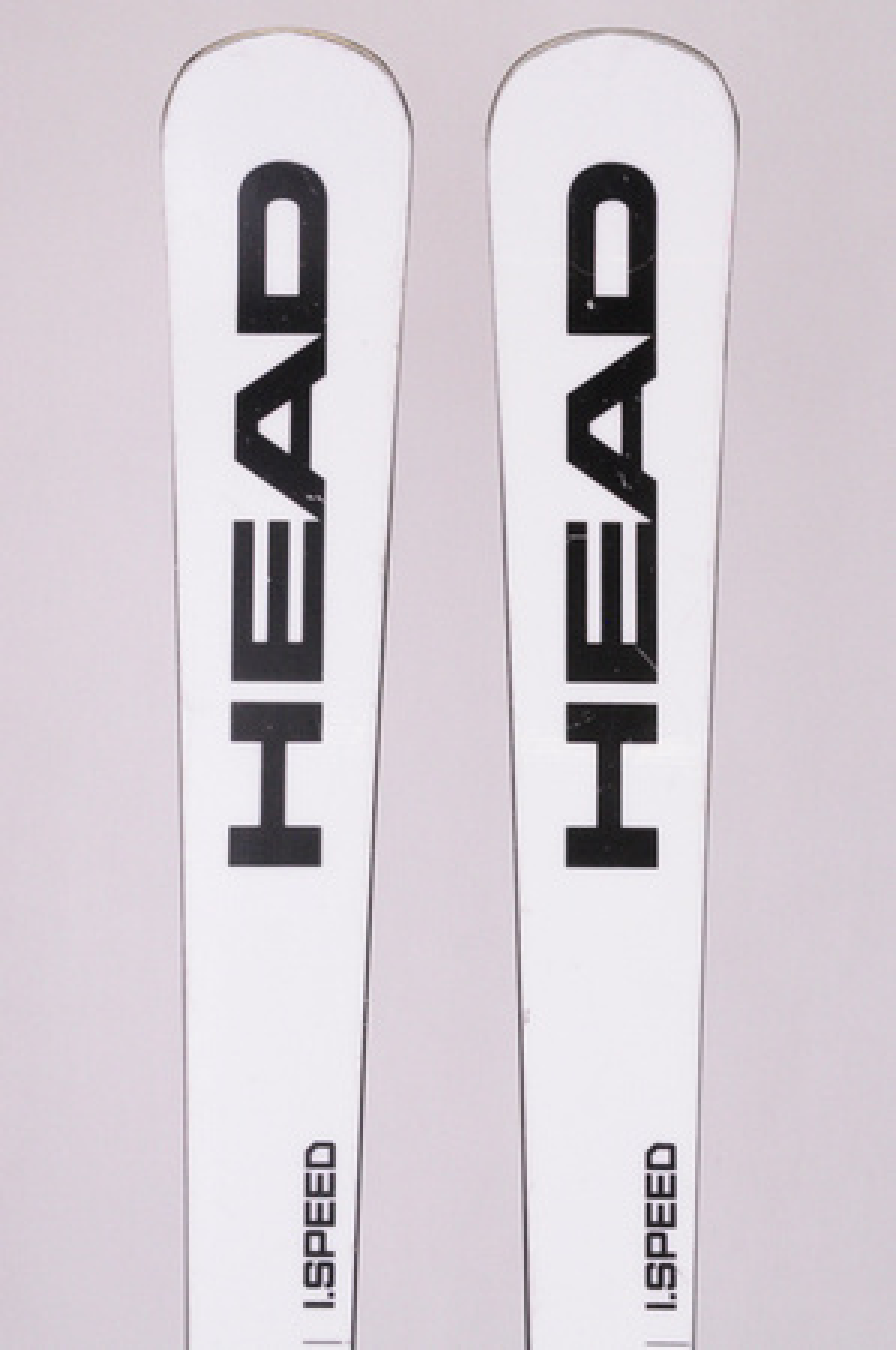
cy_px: 675
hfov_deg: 15.7
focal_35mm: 87
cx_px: 448
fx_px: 3255
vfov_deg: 23.4
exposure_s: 1/125
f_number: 18
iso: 3200
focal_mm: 58
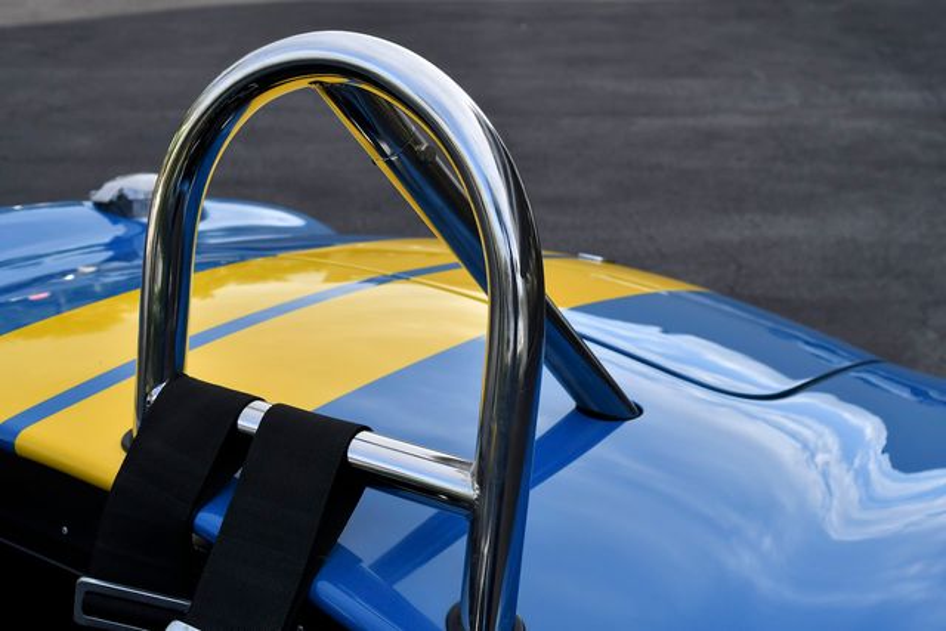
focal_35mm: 60
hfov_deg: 33.4
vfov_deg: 22.6
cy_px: 316
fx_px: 1577
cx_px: 473
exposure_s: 1/640
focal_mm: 40
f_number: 7.1
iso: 400
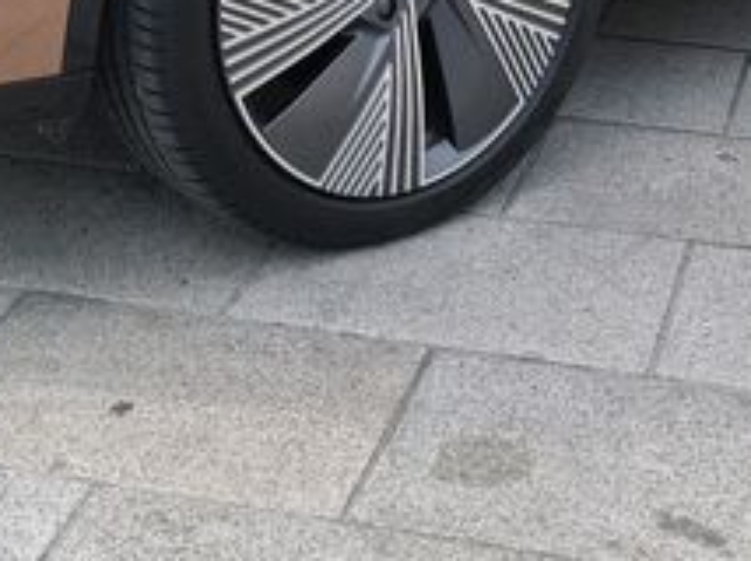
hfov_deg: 21.3
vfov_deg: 14.3
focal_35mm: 92
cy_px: -415
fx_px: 1994
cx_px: 386
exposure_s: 1/312
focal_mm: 8.72
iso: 50
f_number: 1.63
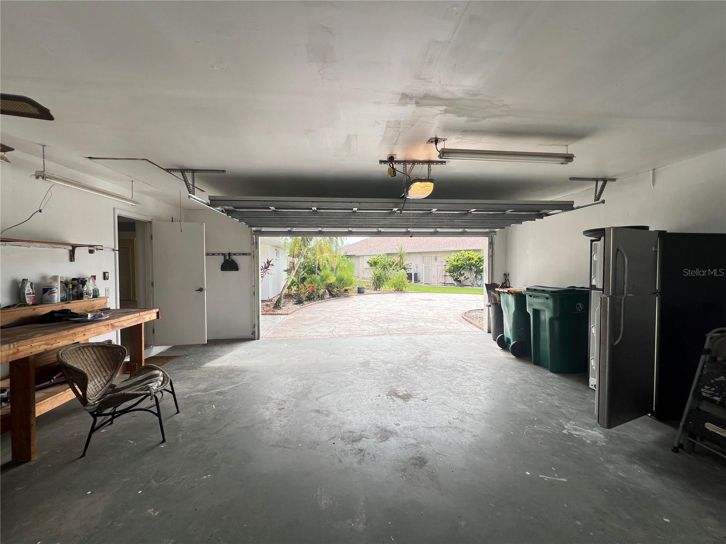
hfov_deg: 106.2
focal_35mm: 13
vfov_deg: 89.9
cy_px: 272
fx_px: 273
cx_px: 363
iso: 32
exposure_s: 1/215
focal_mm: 1.57
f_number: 1.8
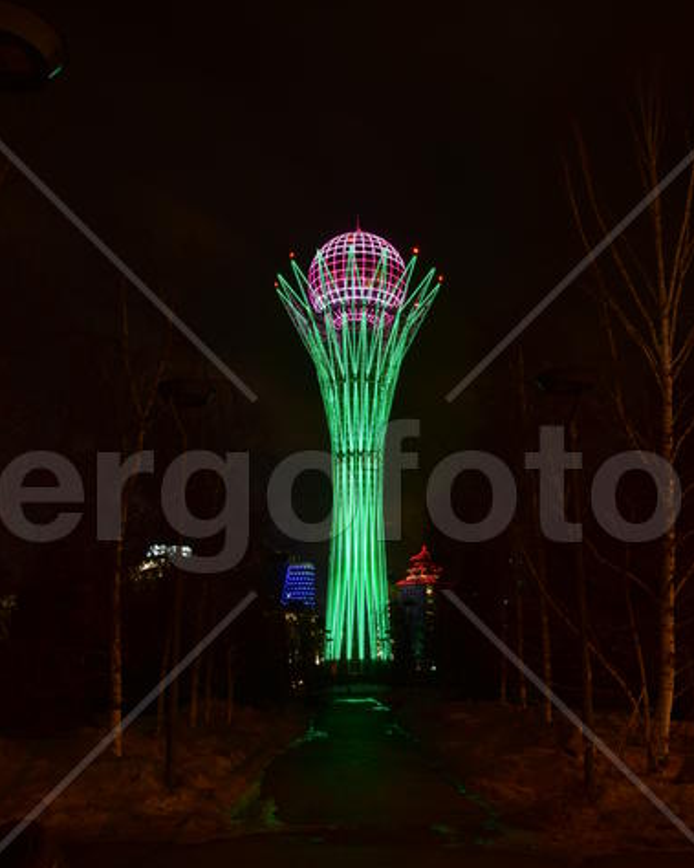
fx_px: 796
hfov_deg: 47.1
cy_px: 496
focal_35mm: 31
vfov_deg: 57.0
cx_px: 351
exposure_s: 5
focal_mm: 18
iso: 100
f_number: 10
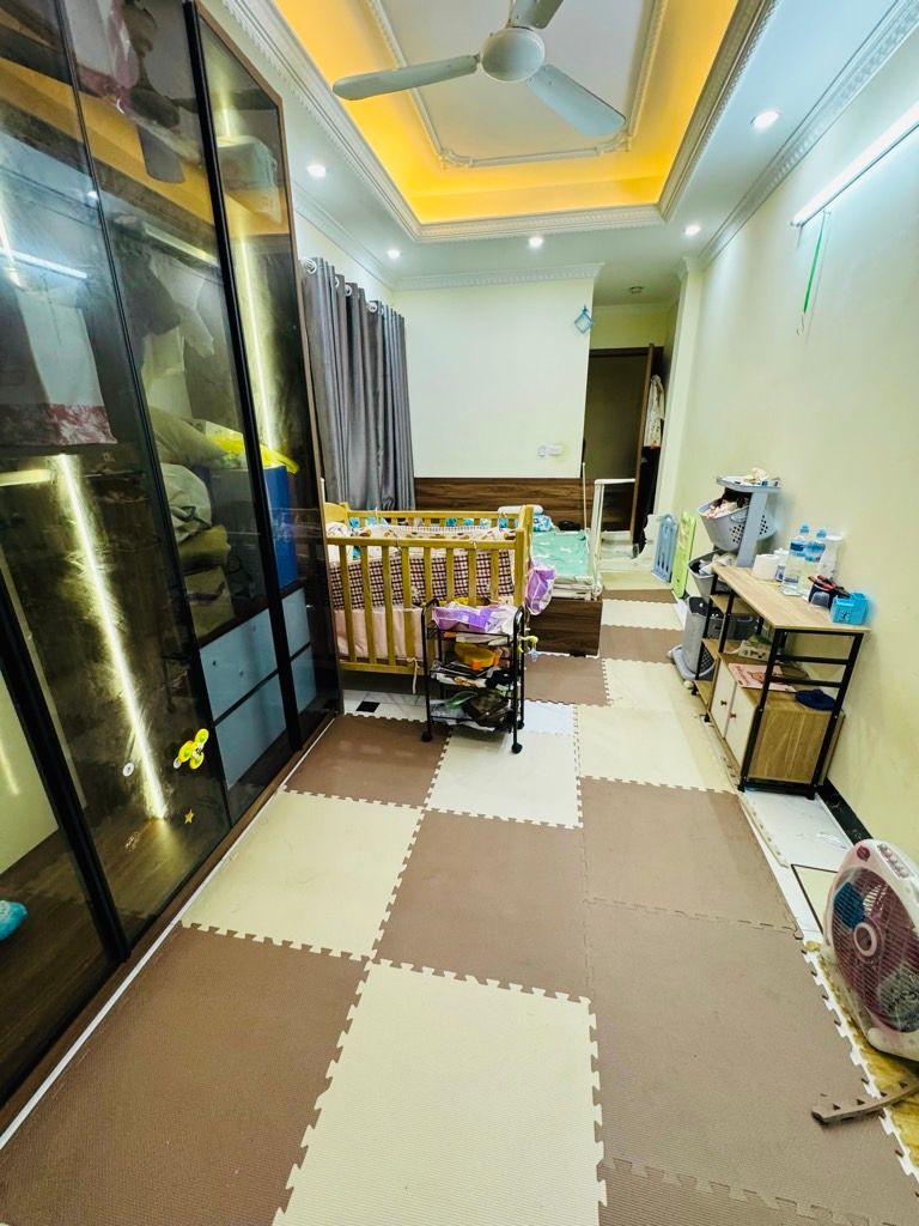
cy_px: 613
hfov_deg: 85.7
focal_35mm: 14
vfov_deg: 102.1
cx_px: 460
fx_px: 496
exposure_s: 1/50
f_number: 2.2
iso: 250
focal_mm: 2.22
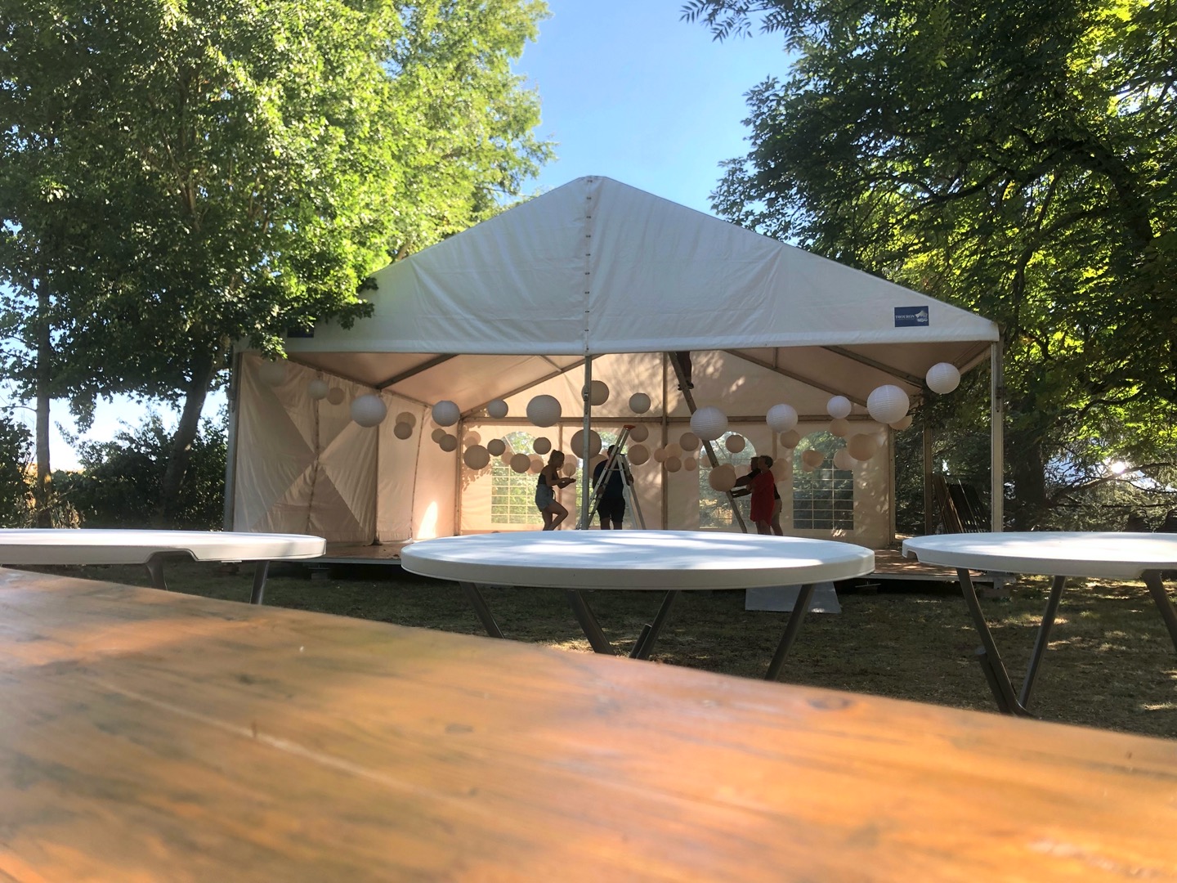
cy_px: 442
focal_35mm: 28
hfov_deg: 63.4
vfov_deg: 49.7
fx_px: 952
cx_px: 588
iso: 20
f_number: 1.8
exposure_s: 1/358
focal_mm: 3.99
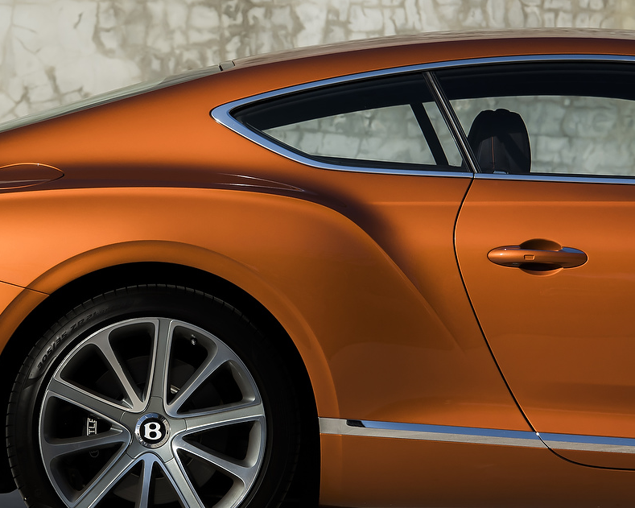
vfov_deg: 6.0
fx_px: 4829
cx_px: 126
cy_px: 295
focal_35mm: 257
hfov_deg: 7.5
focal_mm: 150
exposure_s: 1/500
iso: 400
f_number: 8
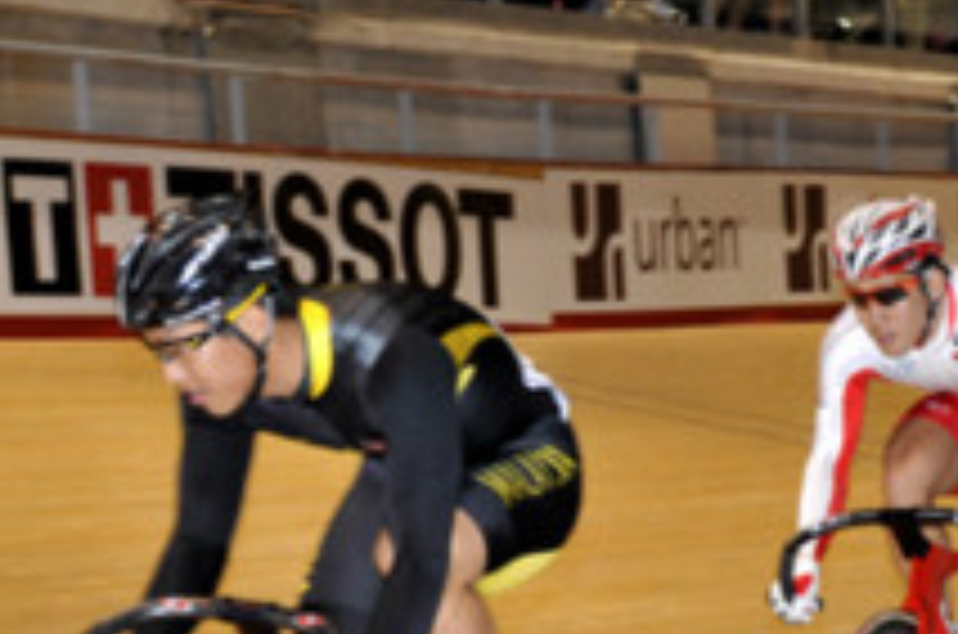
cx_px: 976
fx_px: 5894
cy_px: 650
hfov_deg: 9.2
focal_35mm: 222
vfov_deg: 6.1
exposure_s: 1/250
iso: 1000
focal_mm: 70
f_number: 6.3
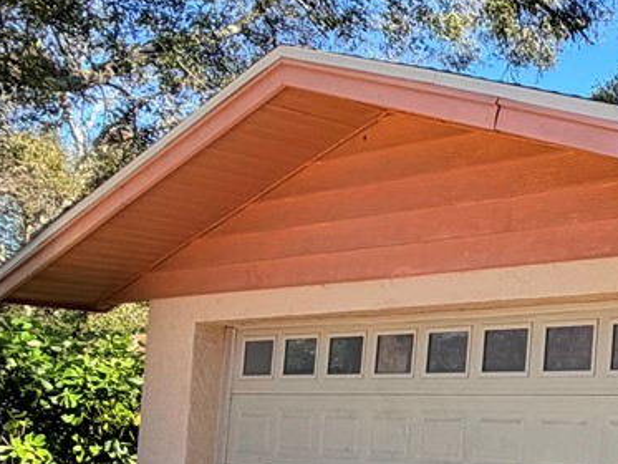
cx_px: 1027
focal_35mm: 60
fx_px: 1072
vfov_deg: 23.9
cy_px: 391
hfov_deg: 22.9
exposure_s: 1/651
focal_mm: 2.22
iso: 40
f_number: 2.2
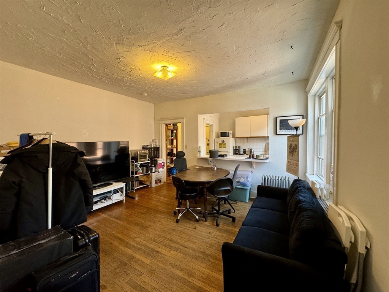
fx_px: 157
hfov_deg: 102.1
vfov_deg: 85.7
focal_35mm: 14
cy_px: 146
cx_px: 194
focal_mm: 2.22
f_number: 2.2
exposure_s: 1/60
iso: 200
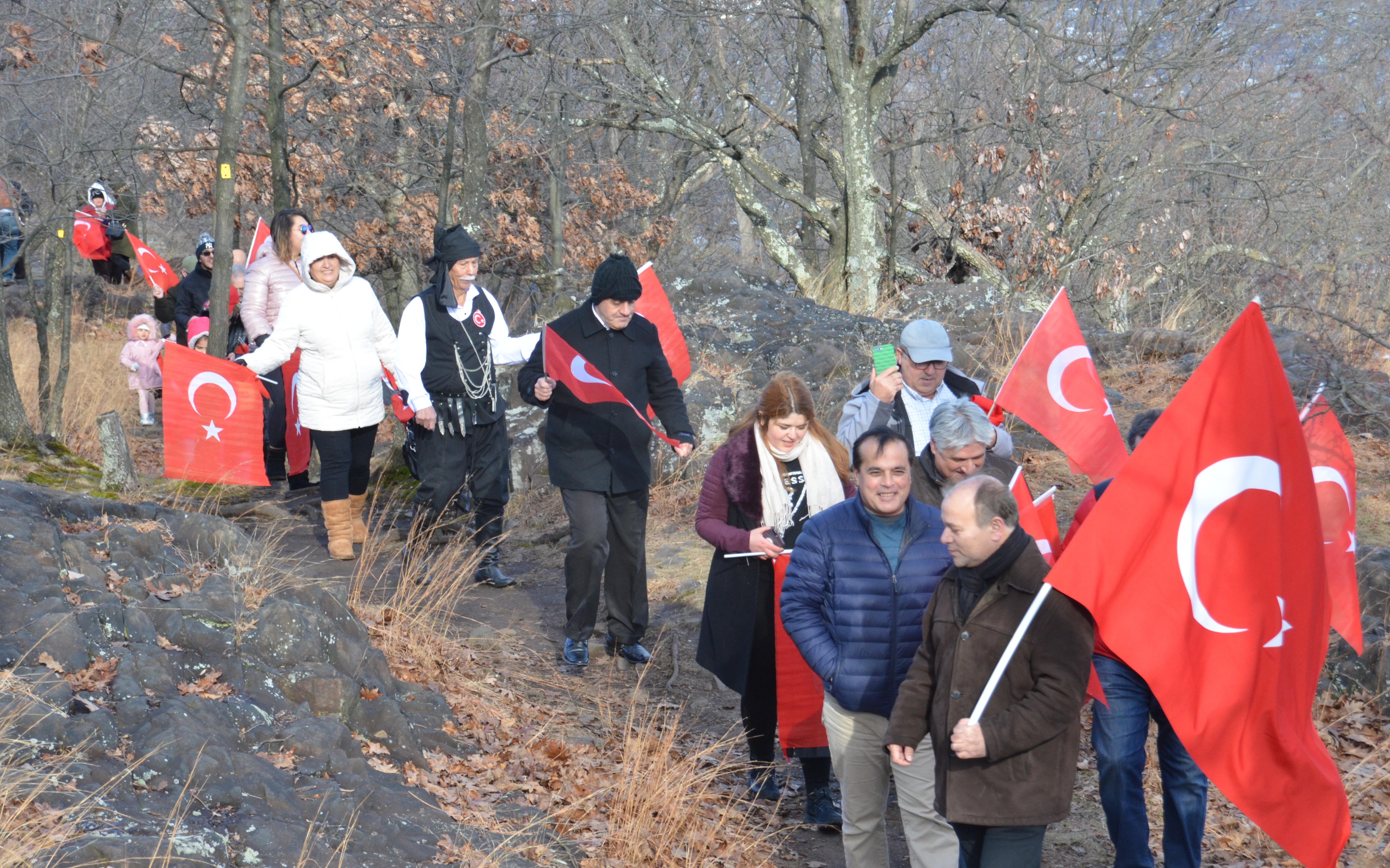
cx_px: 677
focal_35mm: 119
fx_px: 4490
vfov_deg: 11.0
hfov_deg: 17.6
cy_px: 412
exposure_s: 1/320
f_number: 9
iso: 800
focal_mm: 75
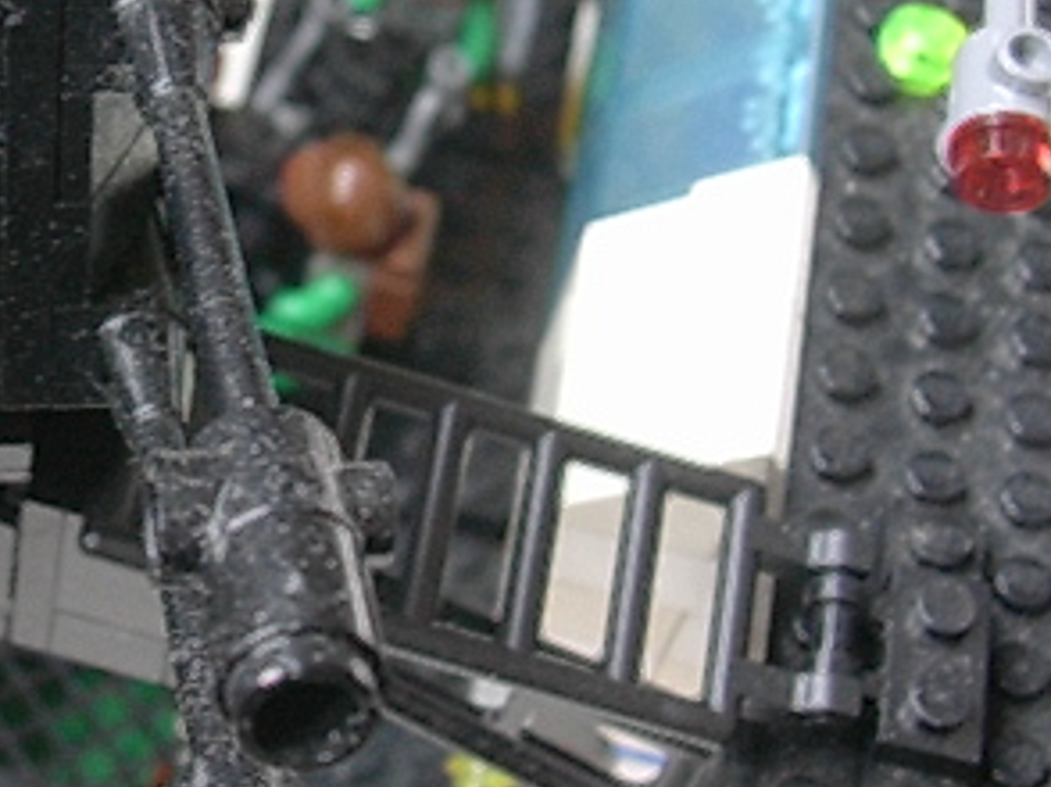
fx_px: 2973
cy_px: 118
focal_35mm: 98
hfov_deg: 19.5
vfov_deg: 14.9
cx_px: 36
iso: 70
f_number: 2.9
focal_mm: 6.7
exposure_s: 1/17.4
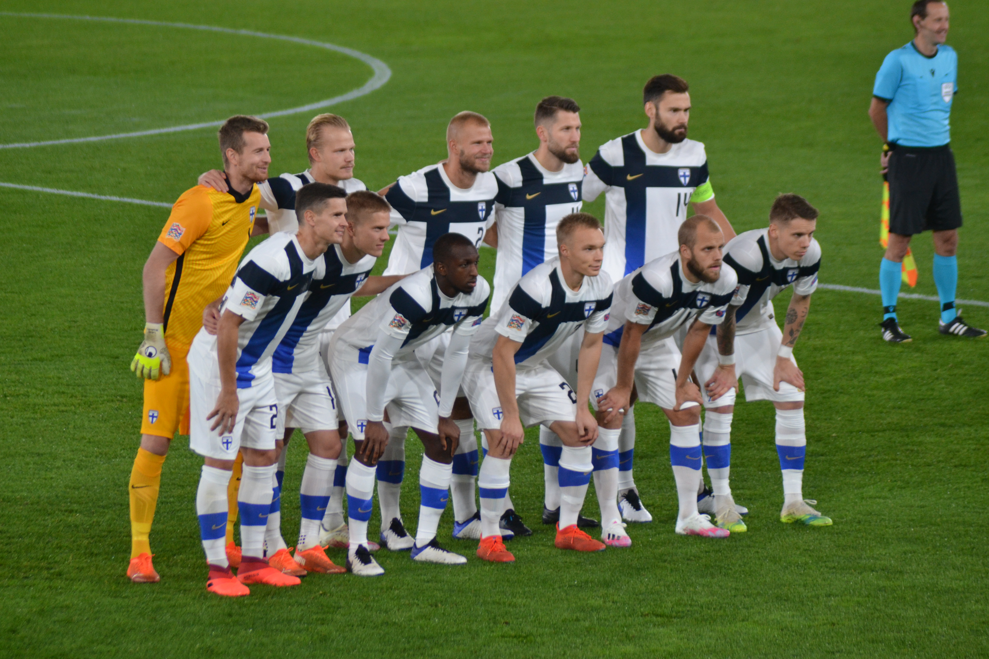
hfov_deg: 7.4
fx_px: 7623
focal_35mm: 278
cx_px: 494
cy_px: 330
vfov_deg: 5.0
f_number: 4.8
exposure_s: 1/500
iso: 1000
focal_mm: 185
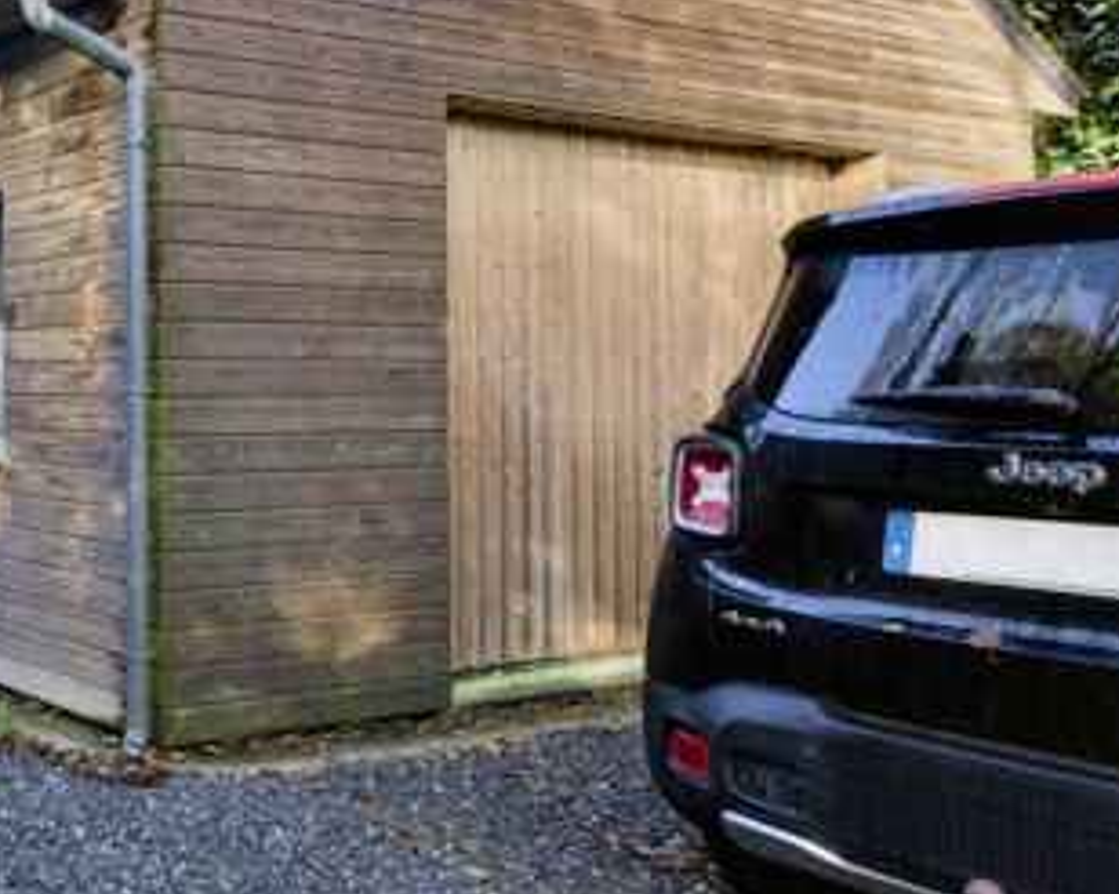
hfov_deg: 37.6
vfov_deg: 38.1
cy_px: 365
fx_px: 1291
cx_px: -163
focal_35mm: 39
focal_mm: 16
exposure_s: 1/1000
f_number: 8
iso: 800
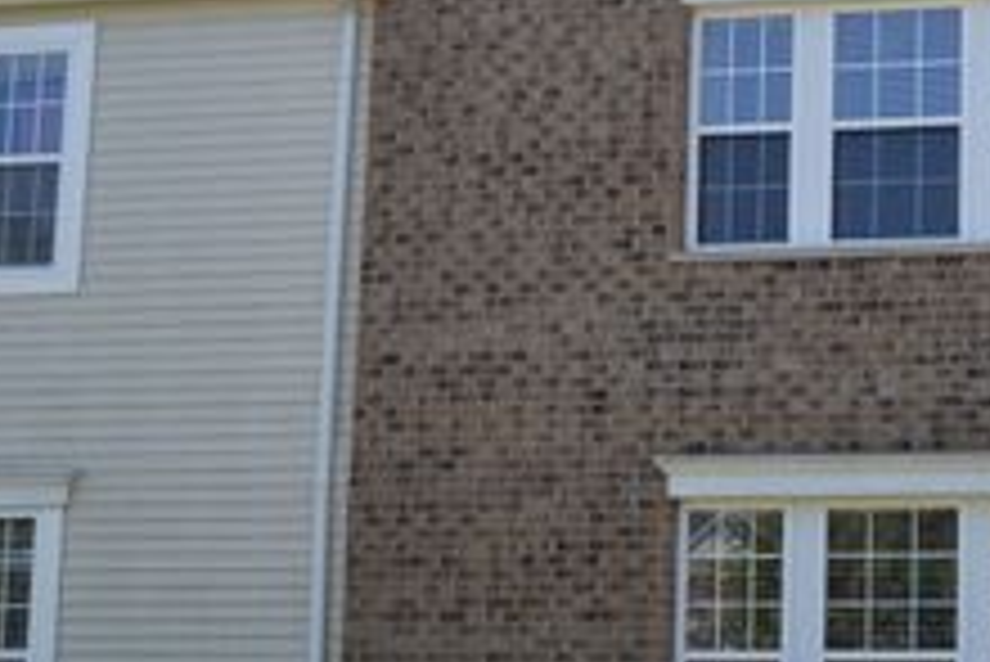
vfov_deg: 18.2
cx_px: 1089
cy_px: 363
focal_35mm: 75
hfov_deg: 25.1
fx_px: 2064
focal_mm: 22
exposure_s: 1/200
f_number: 6.3
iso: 100
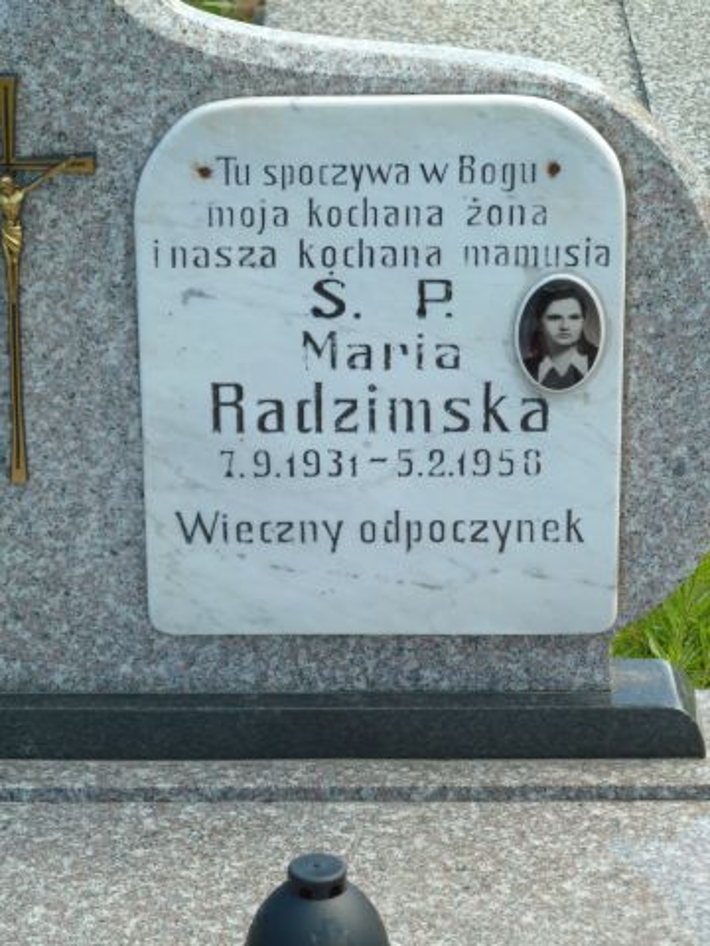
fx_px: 3254
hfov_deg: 12.5
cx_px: 355
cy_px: 473
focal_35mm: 119
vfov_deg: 16.6
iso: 80
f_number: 4.4
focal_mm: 19.5
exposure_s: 1/125
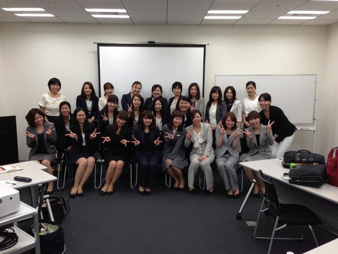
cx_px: 169
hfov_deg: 55.4
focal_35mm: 33
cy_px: 127
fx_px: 322
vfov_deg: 42.9
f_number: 2.4
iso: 50
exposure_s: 1/40
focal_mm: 4.13
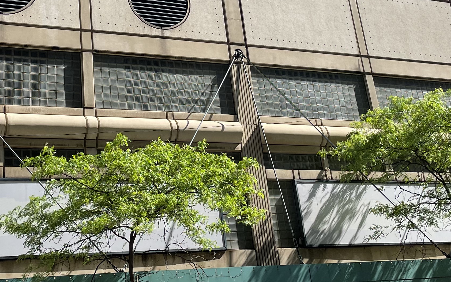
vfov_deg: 19.2
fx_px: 811
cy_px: 8
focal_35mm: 66
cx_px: 233
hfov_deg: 31.1
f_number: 1.6
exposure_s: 1/1473
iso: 32
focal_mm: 4.2
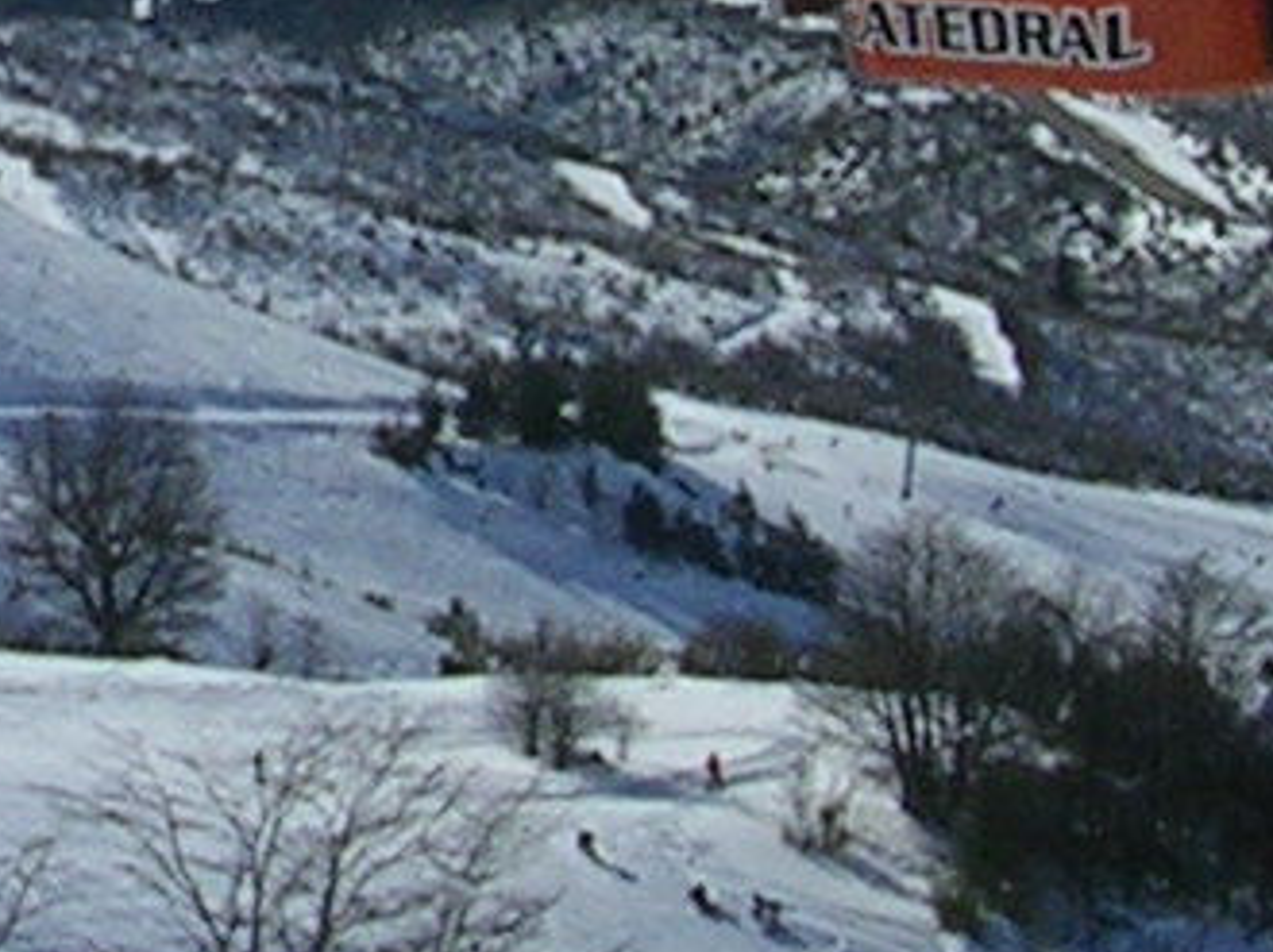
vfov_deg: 6.2
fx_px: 8673
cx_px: -555
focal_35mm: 236
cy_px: -817
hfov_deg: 8.2
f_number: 5.6
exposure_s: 1/775
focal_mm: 5.8
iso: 50
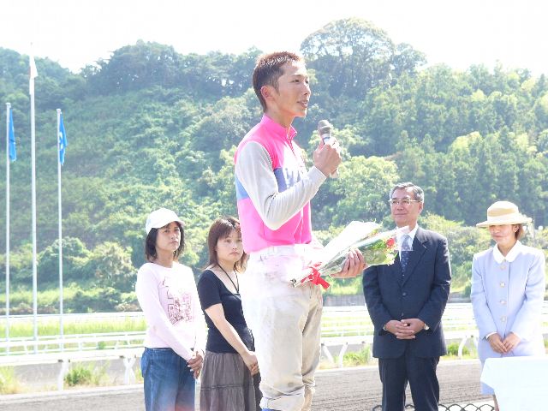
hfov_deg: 13.9
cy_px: 206
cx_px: 274
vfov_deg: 10.4
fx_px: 2248
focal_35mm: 142
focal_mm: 23.6
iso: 50
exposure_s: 1/50
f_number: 4
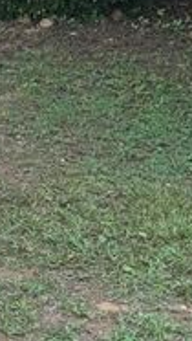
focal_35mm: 187
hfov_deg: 6.5
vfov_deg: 10.9
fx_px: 1688
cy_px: -248
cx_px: -60
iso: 64
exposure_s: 1/1011
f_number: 1.78
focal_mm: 6.76
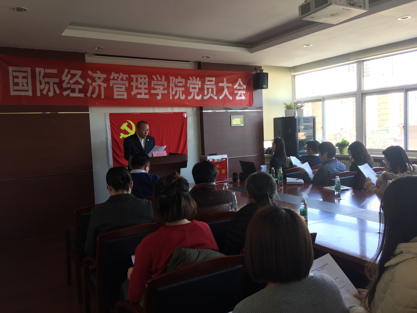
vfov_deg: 48.2
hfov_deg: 61.7
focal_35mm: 29
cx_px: 208
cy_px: 156
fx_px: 349
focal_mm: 4.15
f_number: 2.2
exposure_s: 1/33
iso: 32
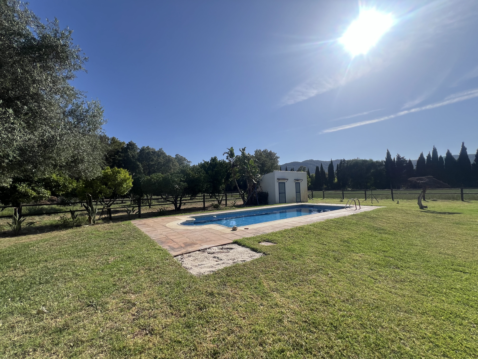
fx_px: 180
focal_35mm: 13
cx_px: 239
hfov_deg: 106.2
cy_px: 180
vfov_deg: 89.9
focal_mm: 1.57
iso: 32
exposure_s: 1/2660
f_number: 1.8
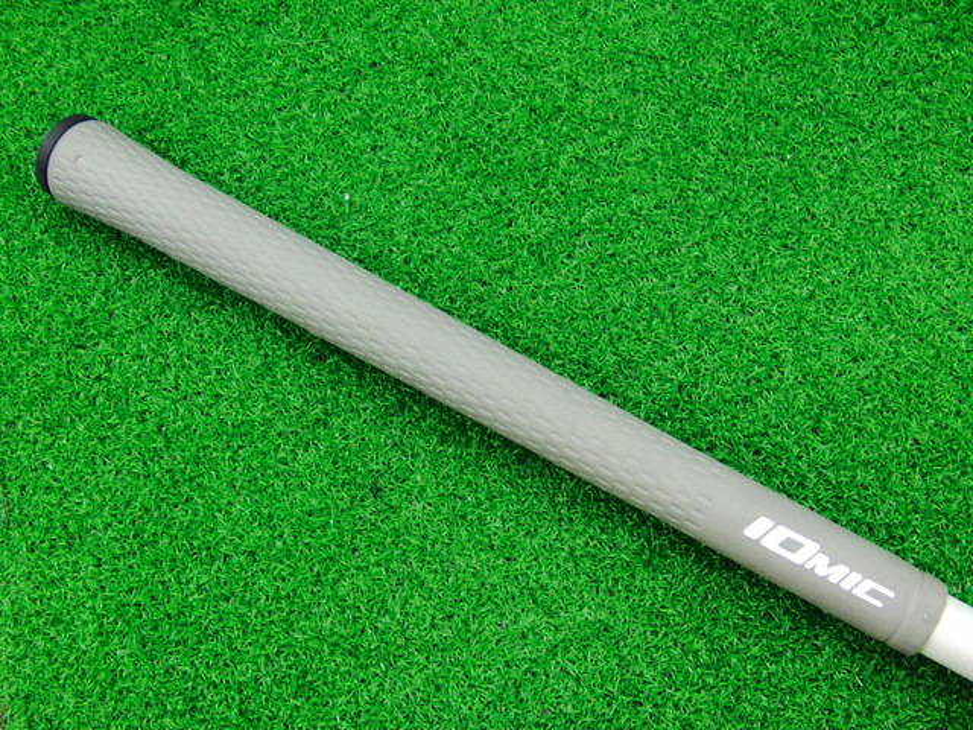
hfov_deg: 50.1
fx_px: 1040
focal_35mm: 37
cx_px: 486
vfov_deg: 38.7
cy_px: 365
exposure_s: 1/30
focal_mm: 6.42
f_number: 3.6
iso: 400
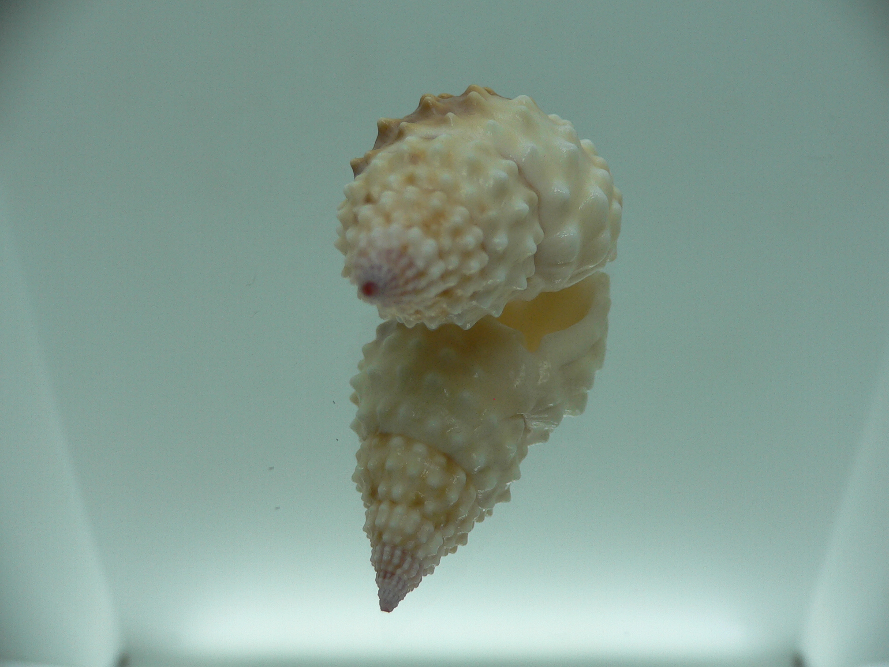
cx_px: 444
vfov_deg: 40.7
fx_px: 899
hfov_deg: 52.6
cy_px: 334
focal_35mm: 35
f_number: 2.8
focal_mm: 4.6
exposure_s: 1/100
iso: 80
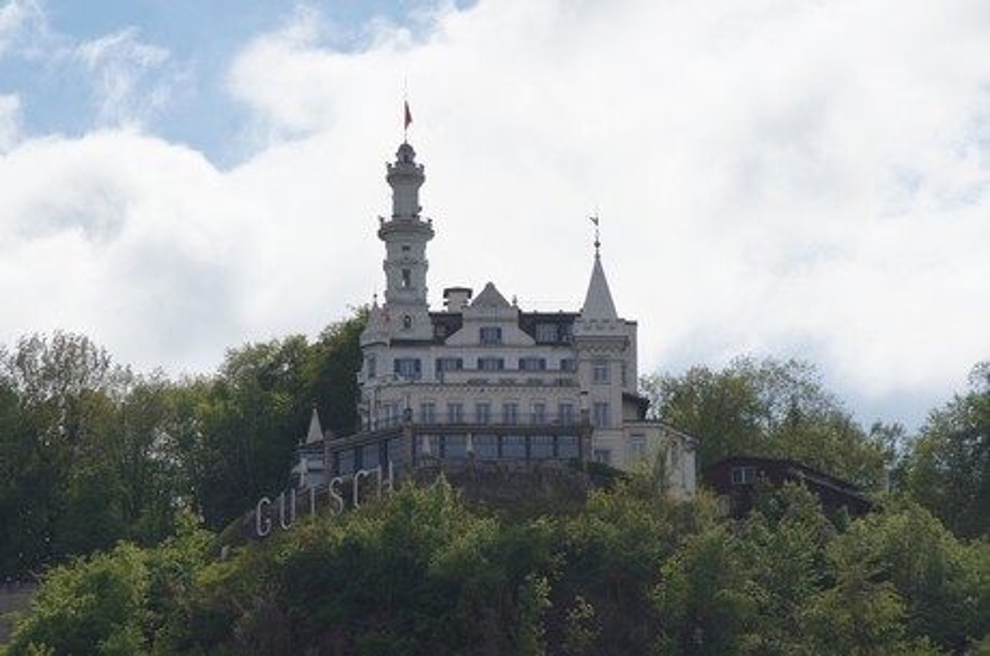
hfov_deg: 11.4
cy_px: 328
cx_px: 495
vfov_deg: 7.6
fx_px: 4941
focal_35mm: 180
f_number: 9
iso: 100
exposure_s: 1/500
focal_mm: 120
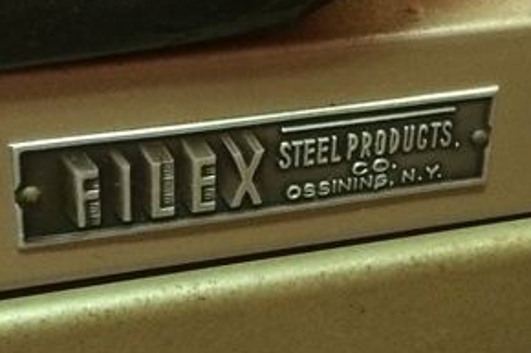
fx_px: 1430
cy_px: 230
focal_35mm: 97
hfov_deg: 21.0
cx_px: 324
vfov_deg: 14.1
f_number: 2.2
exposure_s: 1/24
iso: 320
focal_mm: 4.12
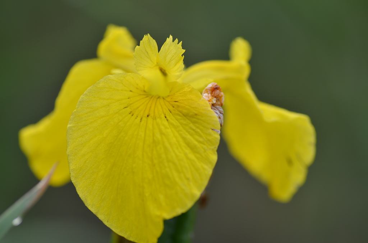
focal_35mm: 135
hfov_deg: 15.2
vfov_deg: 10.1
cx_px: 184
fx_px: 1377
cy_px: 122
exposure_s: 1/500
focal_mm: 90
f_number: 3.5
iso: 100
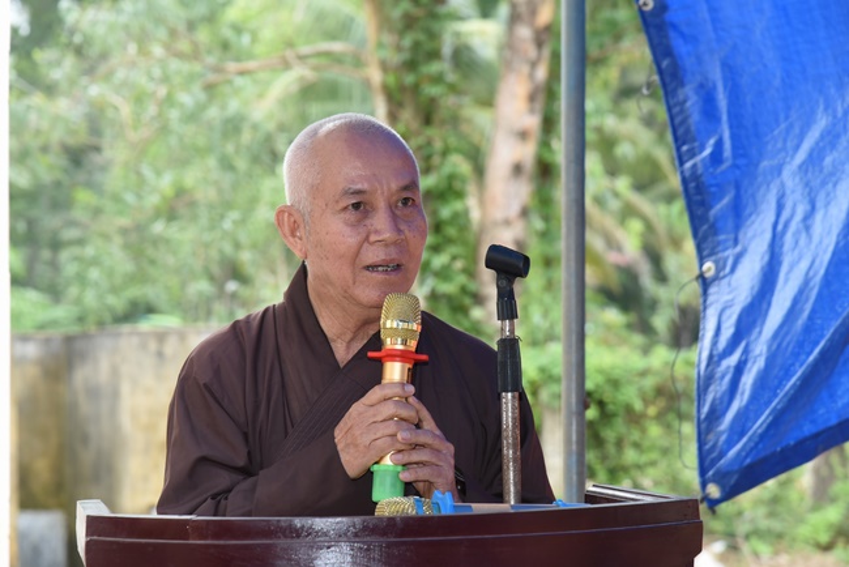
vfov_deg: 11.4
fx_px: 2831
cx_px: 424
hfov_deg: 17.1
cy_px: 284
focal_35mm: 120
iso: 1100
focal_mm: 120
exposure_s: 1/100
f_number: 6.3
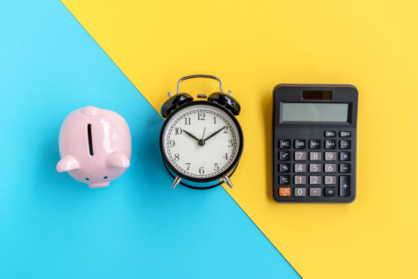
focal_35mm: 48
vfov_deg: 28.1
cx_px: 209
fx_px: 558
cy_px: 140
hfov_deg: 41.1
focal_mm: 48
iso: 200
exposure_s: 1/200
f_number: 8
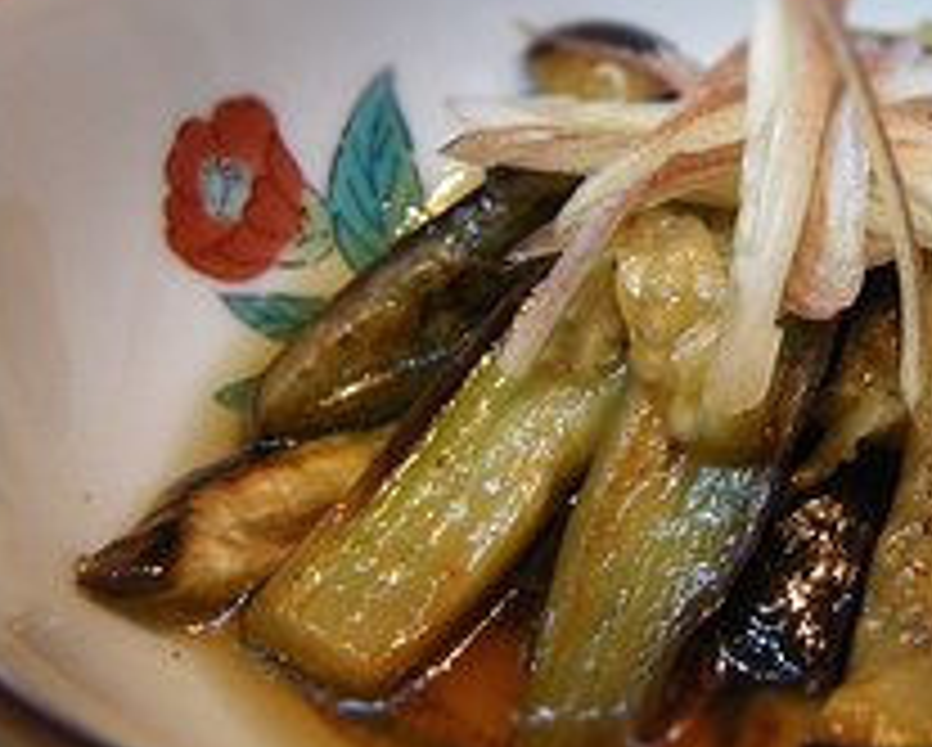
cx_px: 878
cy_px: 315
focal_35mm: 64
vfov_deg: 23.9
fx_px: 1767
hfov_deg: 28.2
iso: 500
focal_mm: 6.1
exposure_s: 1/50
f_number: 3.8
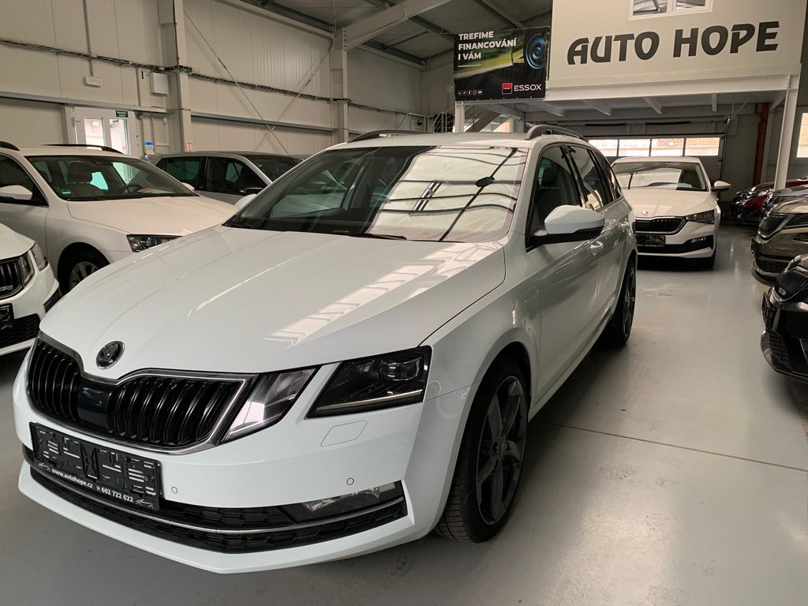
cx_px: 404
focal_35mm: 26
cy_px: 303
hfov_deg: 67.3
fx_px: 607
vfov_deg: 53.1
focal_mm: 4.25
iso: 160
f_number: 1.8
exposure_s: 1/60
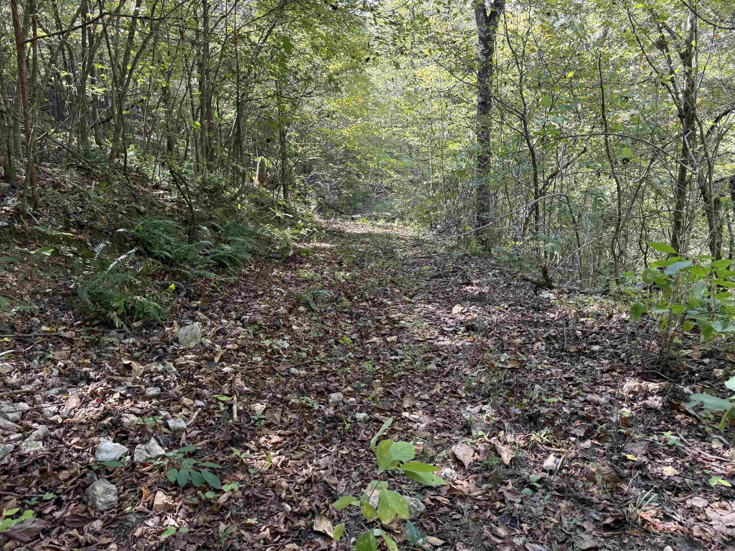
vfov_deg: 56.8
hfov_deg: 71.6
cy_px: 276
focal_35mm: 24
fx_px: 510
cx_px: 368
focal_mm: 6.76
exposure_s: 1/121
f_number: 1.78
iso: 100
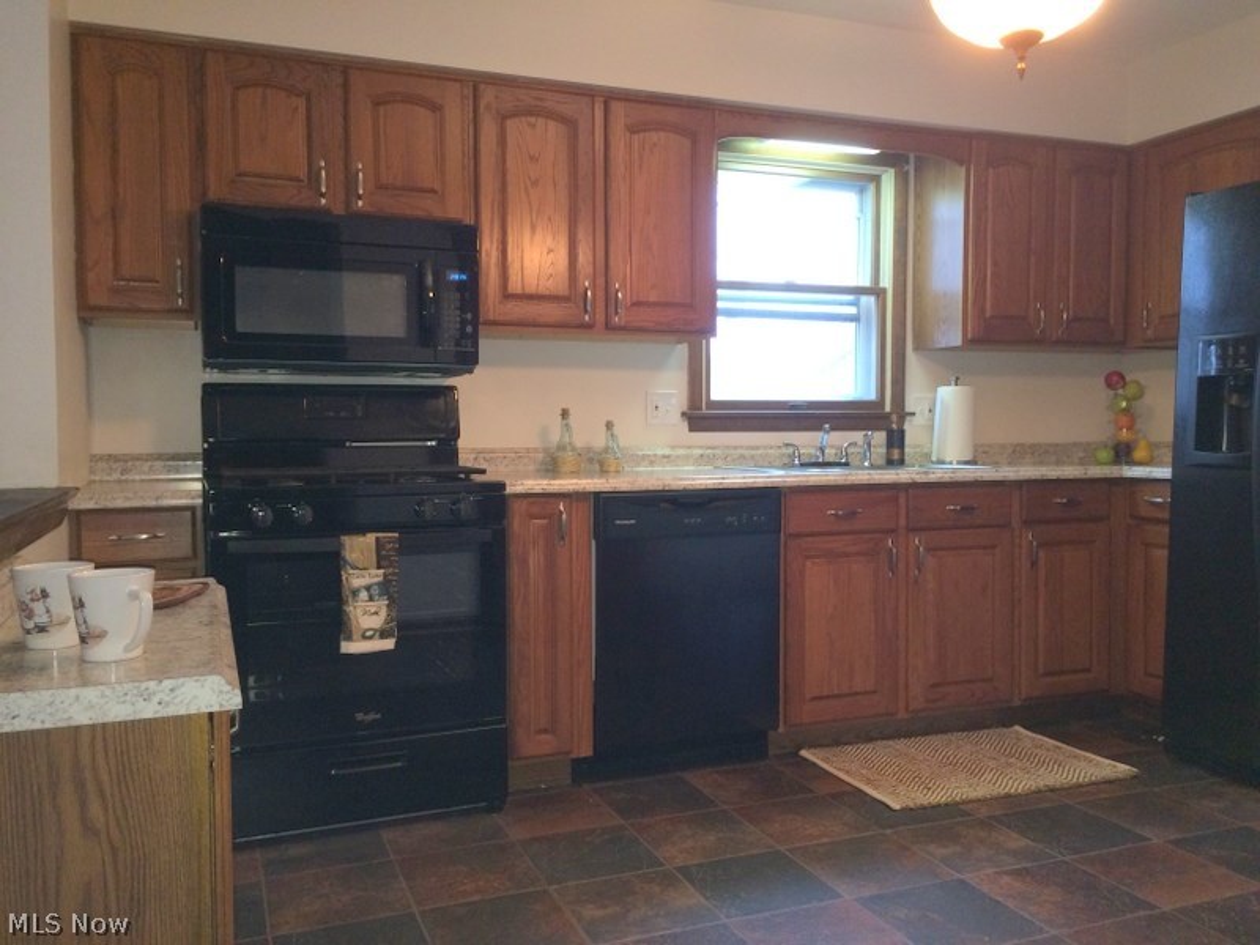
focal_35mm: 29
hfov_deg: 61.7
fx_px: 1056
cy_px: 472
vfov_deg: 48.2
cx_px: 630
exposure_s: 1/24
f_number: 2.2
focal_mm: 4.15
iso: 160
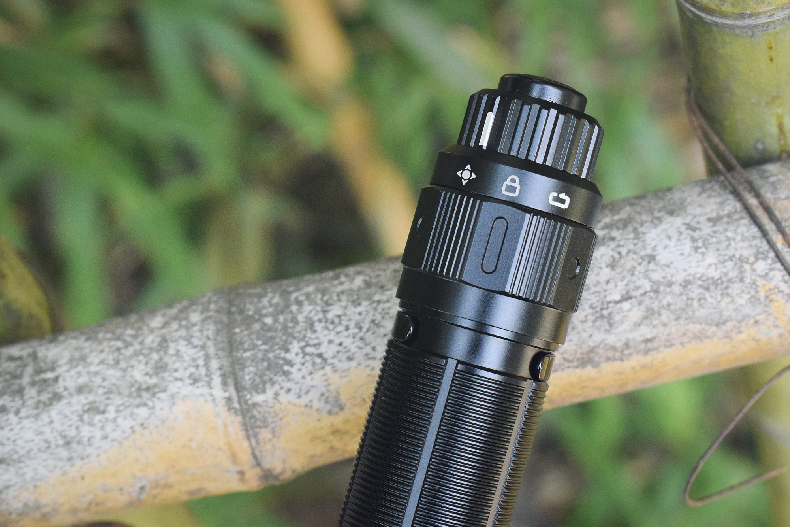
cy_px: 264
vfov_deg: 16.6
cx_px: 395
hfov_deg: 24.6
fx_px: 1810
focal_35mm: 82
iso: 3200
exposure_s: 1/320
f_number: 9
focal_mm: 55
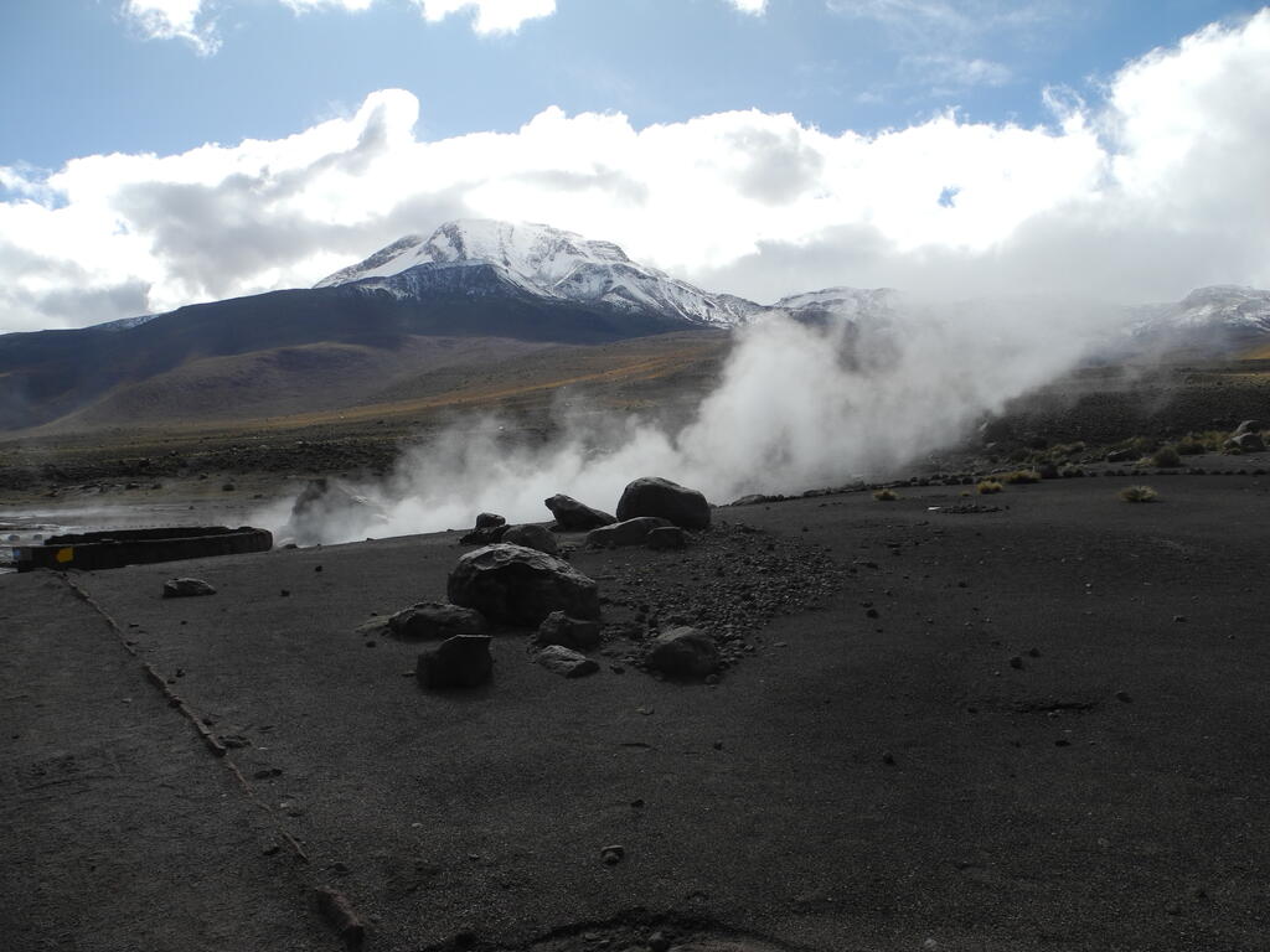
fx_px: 1027
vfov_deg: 49.7
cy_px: 476
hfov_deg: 63.4
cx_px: 635
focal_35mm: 28
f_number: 4.5
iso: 100
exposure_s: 1/1000
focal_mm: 6
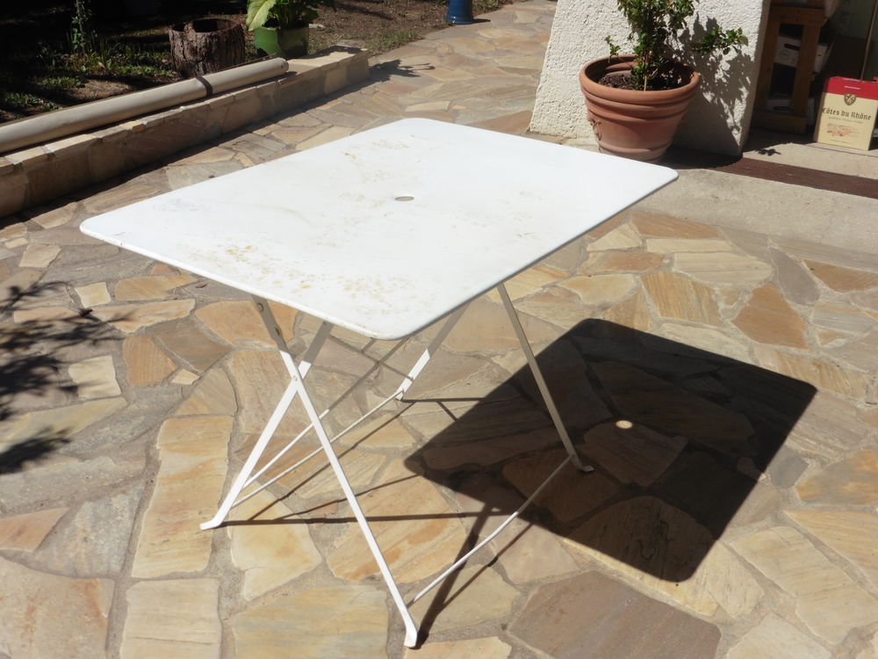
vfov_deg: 36.8
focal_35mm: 39
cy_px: 330
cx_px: 439
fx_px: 989
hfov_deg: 47.9
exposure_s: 1/1600
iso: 100
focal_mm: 6.9
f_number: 5
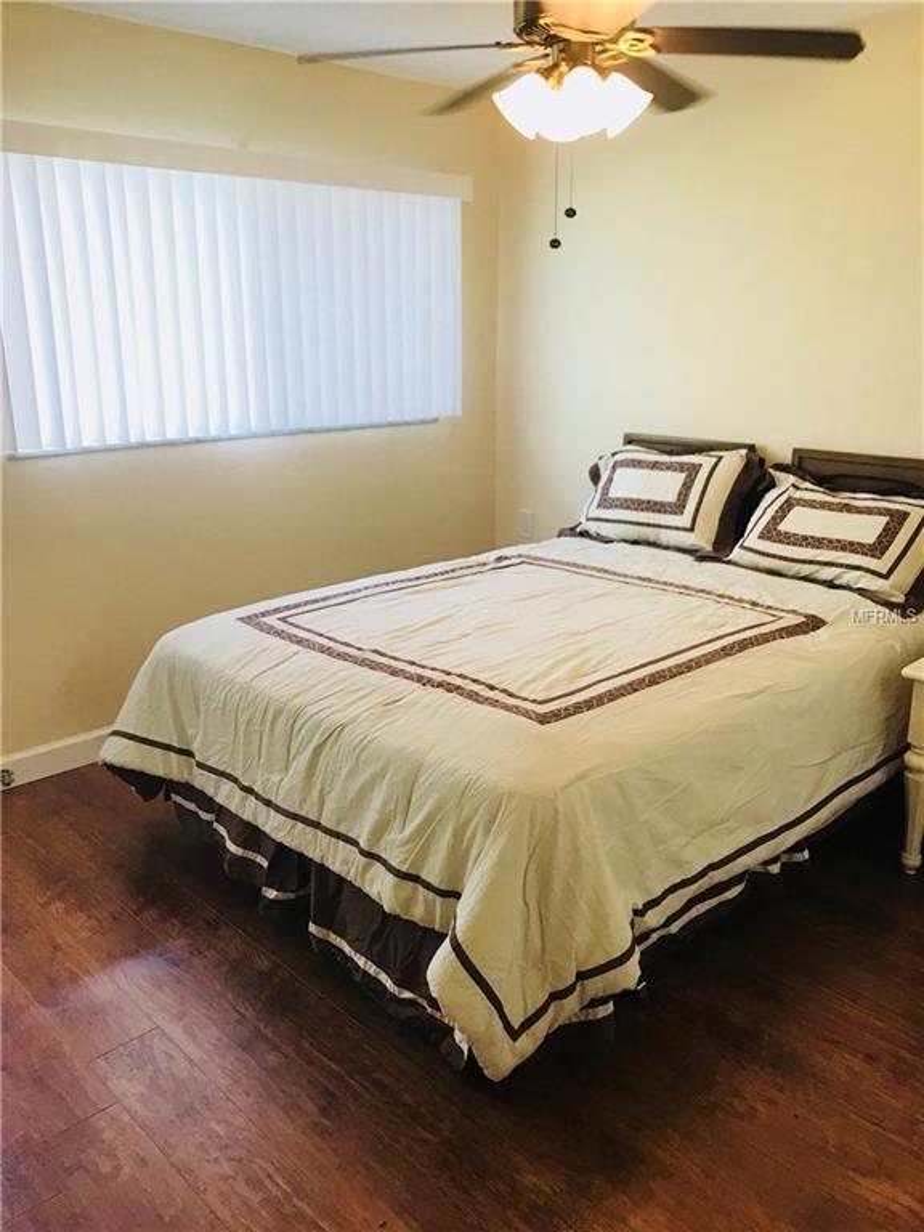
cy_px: 616
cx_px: 462
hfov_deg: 49.7
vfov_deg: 63.4
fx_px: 997
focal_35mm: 28
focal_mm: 3.99
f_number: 1.8
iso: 25
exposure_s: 1/40
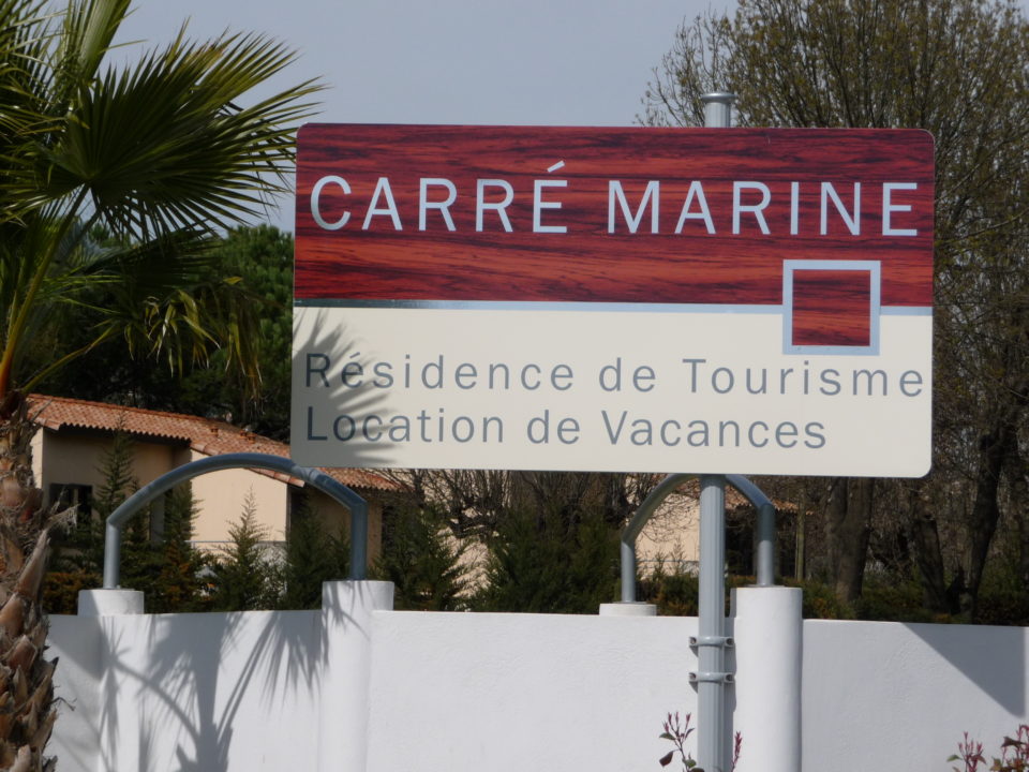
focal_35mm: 128
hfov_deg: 15.4
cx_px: 514
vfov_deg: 11.6
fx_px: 3805
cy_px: 386
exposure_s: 1/250
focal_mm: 21.8
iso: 100
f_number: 11
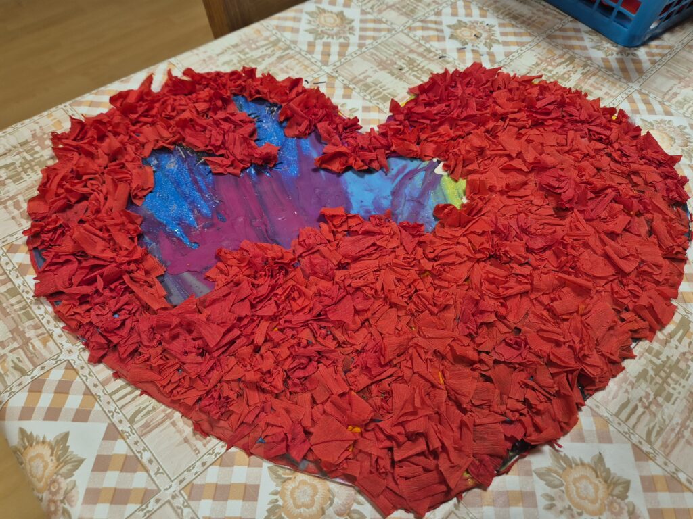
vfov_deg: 58.9
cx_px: 346
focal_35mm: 23
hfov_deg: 73.9
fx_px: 460
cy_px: 260
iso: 160
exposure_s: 1/100
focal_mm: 5.4
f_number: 1.8
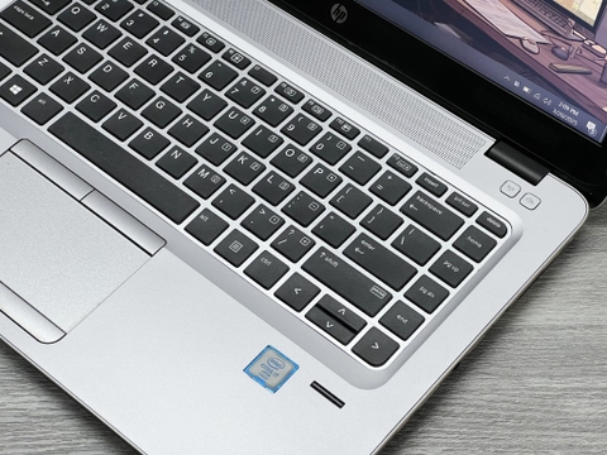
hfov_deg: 25.3
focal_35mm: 77
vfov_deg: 19.1
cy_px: 228
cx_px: 304
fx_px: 1350
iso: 200
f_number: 2.8
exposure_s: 1/101
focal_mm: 9
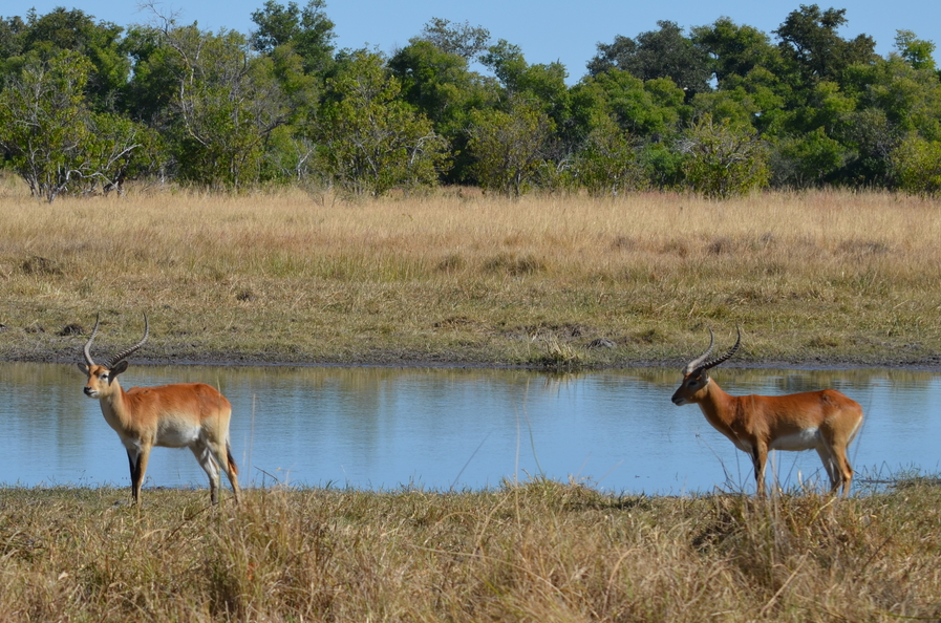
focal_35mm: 214
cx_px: 370
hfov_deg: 9.6
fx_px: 5582
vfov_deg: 6.4
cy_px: 312
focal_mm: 100
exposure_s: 1/320
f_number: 9
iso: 100
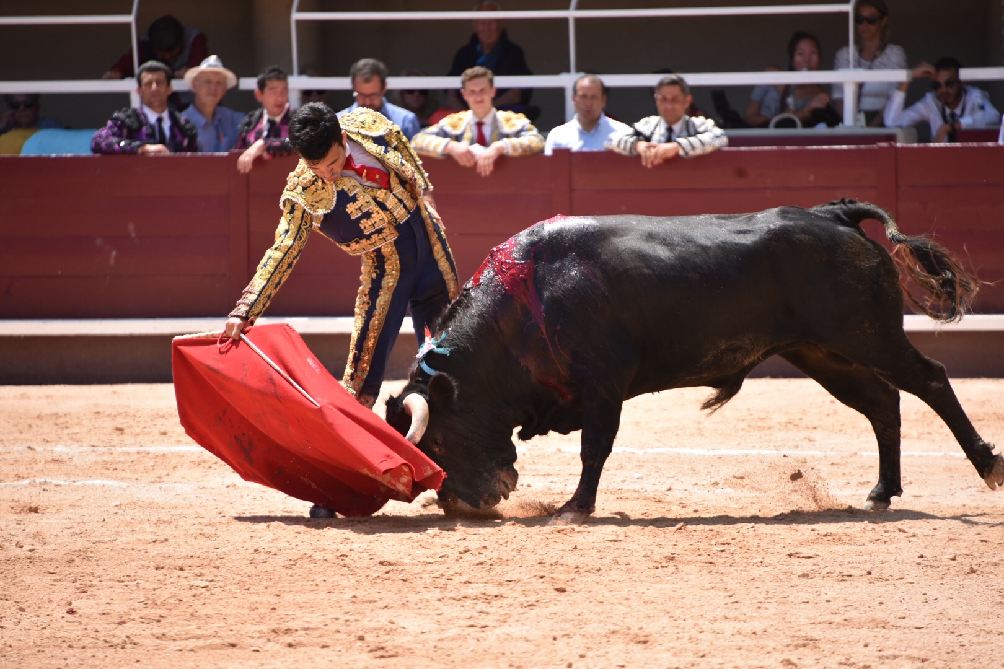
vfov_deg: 4.6
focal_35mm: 300
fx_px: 8366
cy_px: 334
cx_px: 502
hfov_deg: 6.9
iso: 400
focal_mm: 300
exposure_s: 1/800
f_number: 5.6
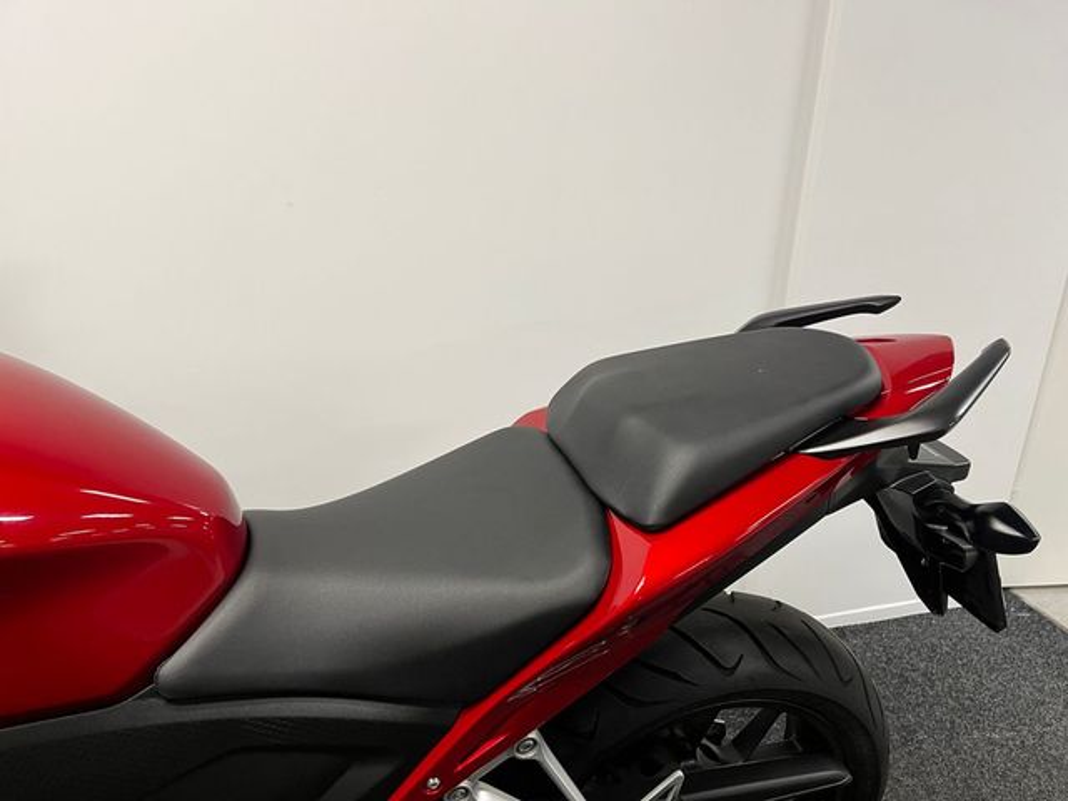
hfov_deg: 67.3
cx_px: 534
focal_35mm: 26
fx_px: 802
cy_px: 400
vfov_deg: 53.1
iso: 80
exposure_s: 1/50
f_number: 1.6
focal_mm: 5.1
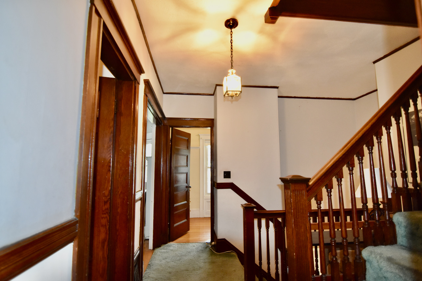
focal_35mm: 18
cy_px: 140
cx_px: 211
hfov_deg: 90.0
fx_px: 211
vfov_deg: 67.4
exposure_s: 1/60
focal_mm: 12
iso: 1100
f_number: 2.8
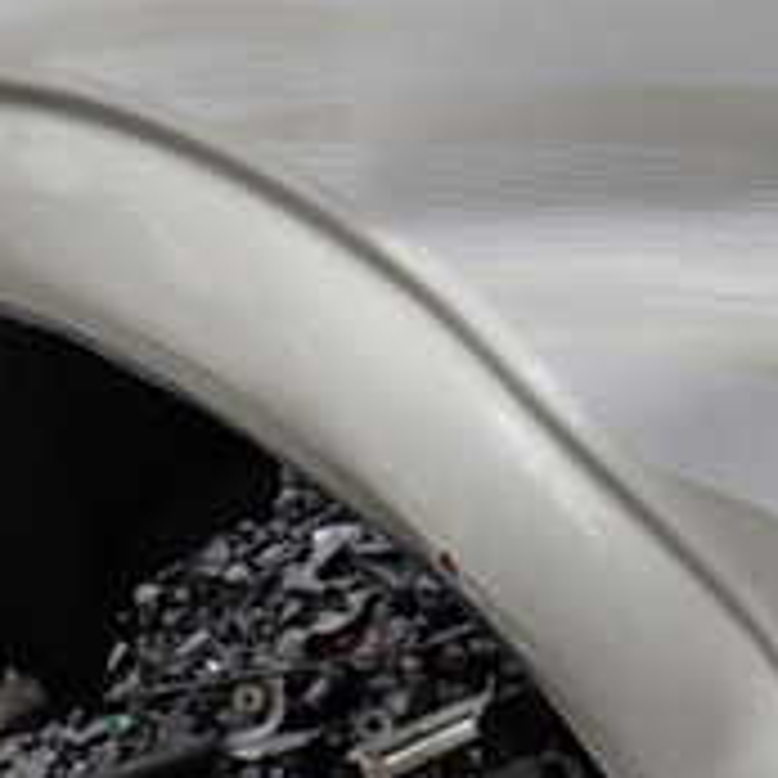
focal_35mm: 92
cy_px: -36
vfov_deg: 18.3
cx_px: 661
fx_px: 2339
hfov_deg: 18.6
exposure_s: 1/125
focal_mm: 5.4
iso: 100
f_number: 3.2
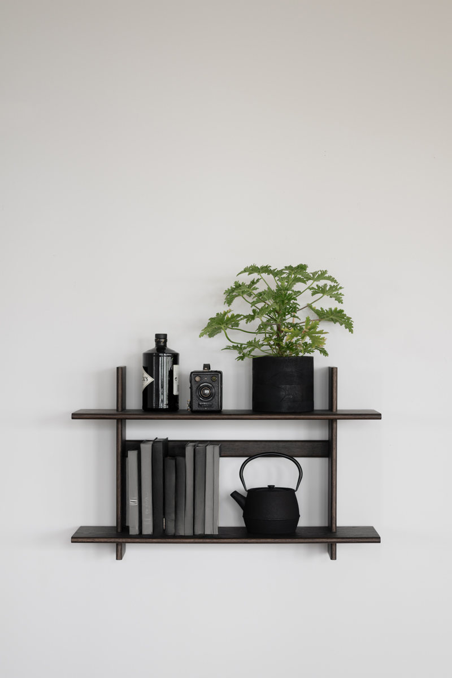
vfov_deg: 23.9
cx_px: 226
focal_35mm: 85
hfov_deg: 16.1
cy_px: 339
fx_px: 1601
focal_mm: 85
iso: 160
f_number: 1.8
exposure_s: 1/100
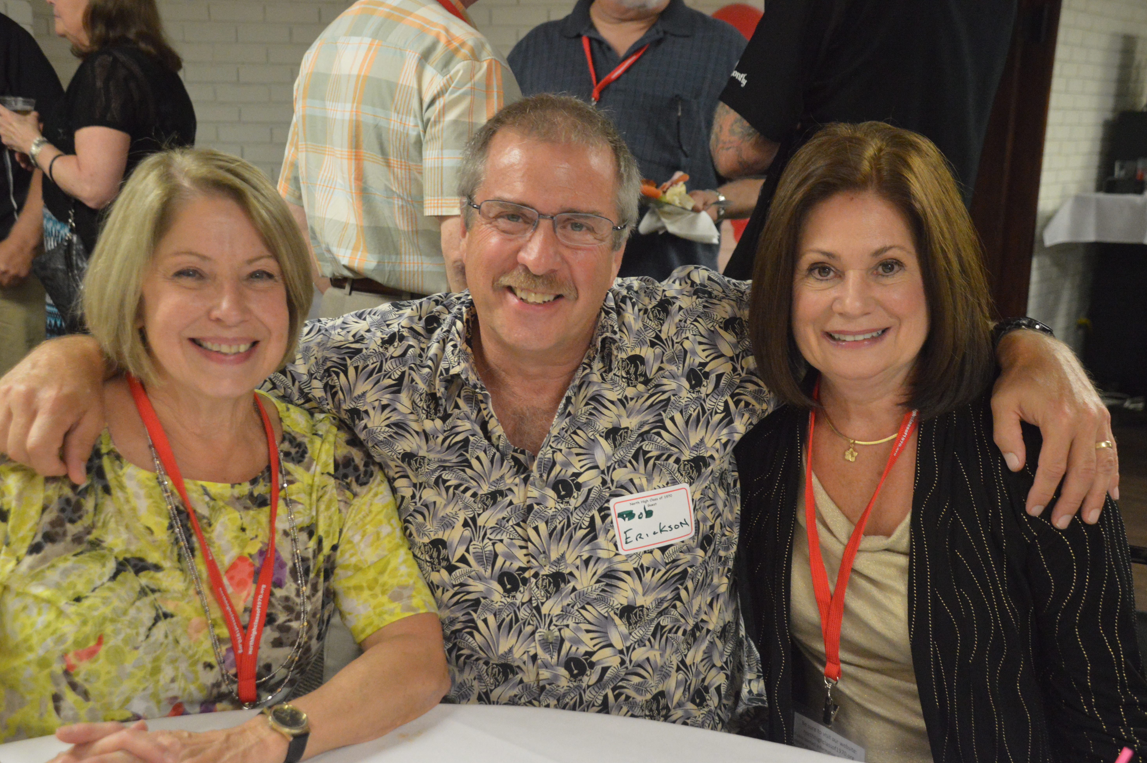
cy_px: 390
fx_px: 1273
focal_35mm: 40
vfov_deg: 33.3
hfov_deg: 48.5
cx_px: 569
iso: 3200
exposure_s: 1/40
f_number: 3.8
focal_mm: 26
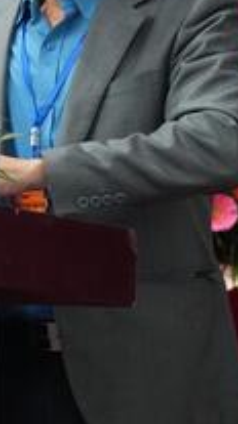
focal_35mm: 245
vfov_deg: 8.8
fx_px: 2752
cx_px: -470
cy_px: 56
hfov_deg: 4.7
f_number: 2.8
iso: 2500
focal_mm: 60.4
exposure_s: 1/320
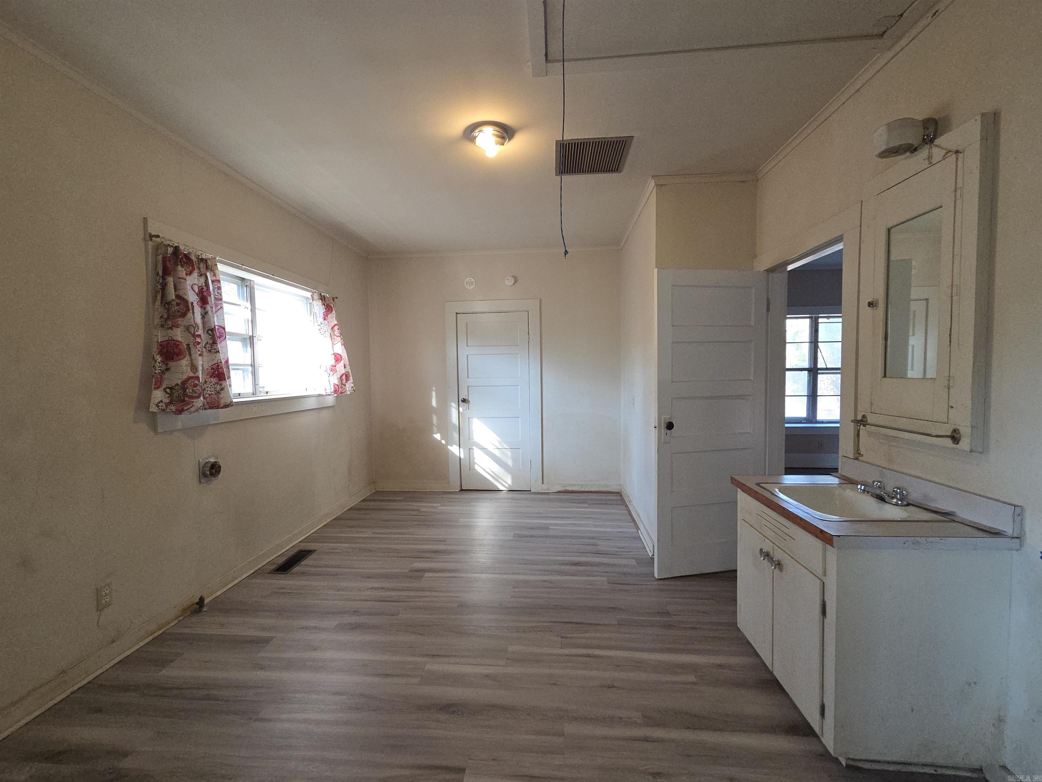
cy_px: 391
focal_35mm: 13
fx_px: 391
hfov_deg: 106.2
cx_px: 521
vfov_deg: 89.9
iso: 125
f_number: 2.2
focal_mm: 2.2
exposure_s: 1/60
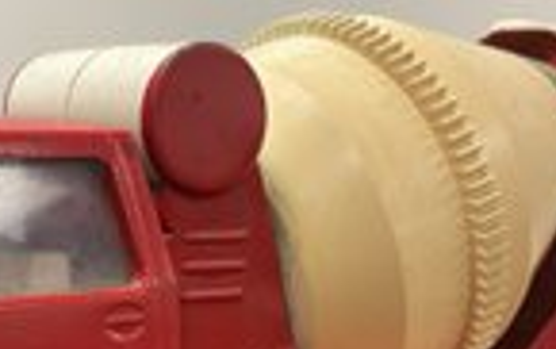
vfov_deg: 18.9
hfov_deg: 30.9
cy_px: 428
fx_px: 986
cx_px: 132
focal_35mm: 65
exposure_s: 1/60
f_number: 1.6
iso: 200
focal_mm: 4.2
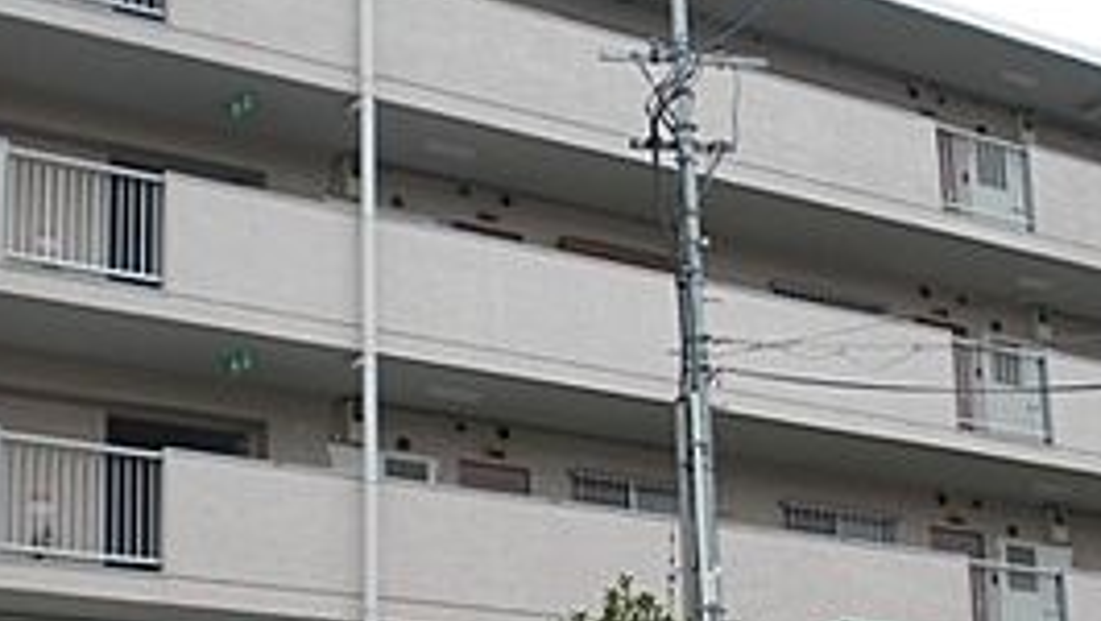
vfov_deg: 15.1
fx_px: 2308
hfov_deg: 26.8
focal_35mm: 79
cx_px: 666
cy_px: 561
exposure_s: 1/320
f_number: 3.1
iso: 64
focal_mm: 6.3
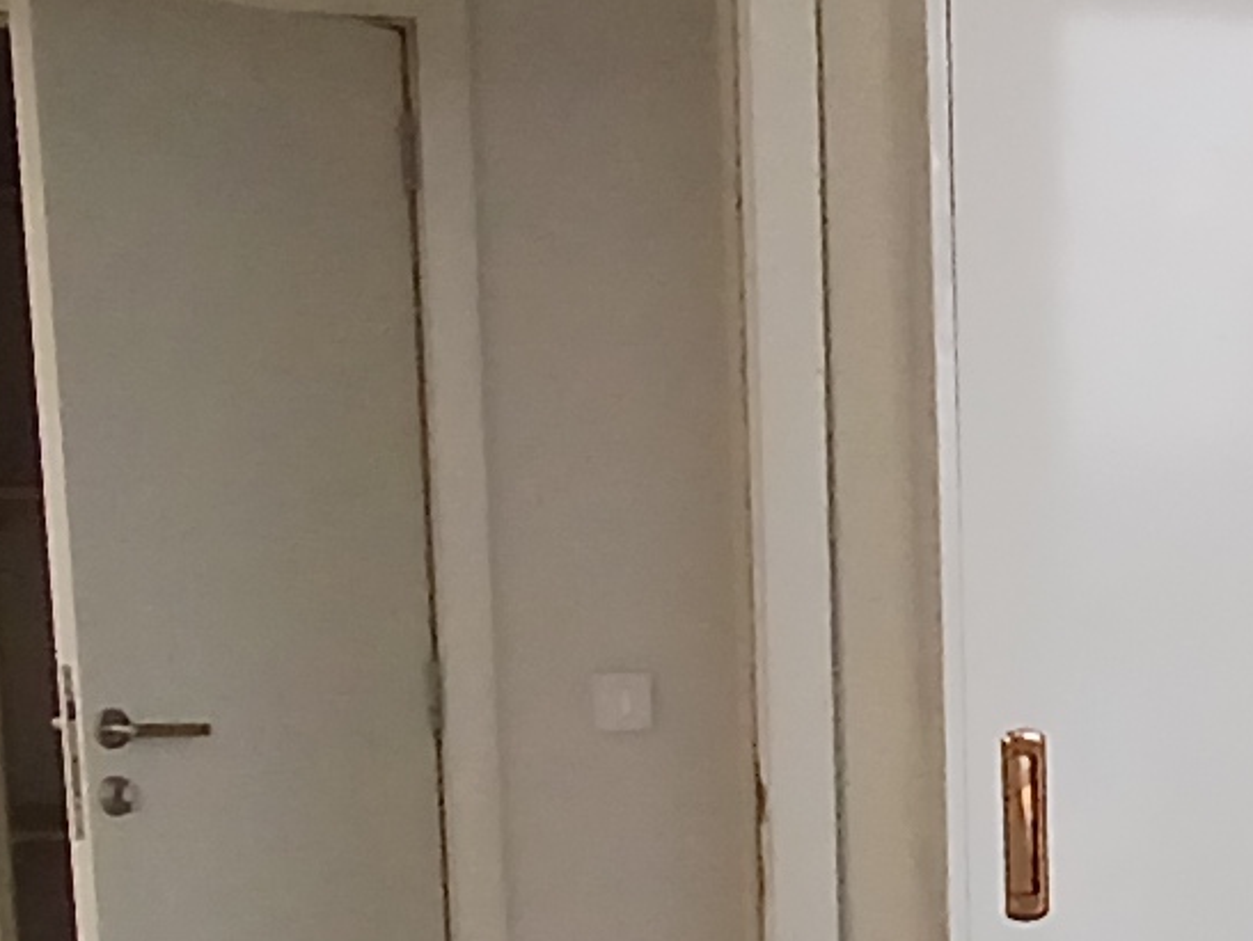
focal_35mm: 80
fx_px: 2898
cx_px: 1230
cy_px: 1017
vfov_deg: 17.8
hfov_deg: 23.5
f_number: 2.2
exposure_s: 1/50
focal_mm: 1.4
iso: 100
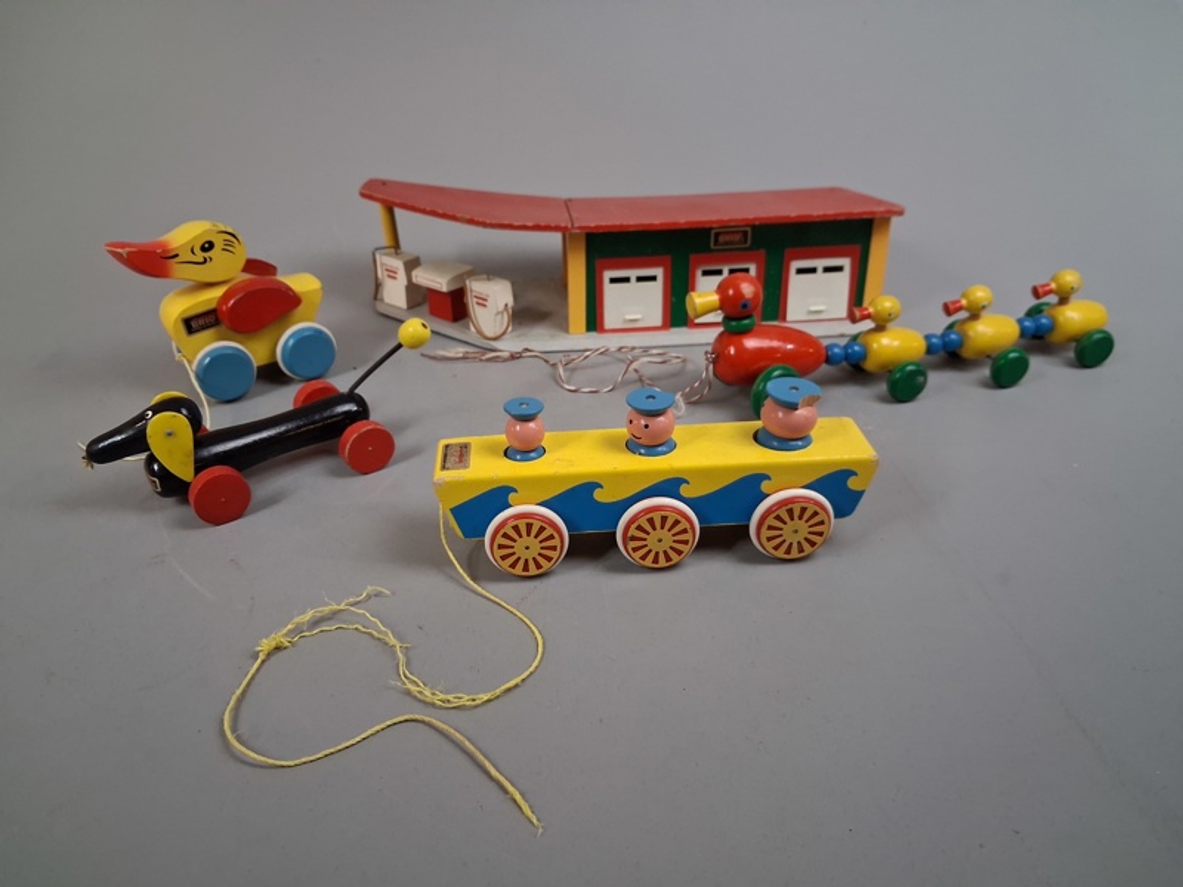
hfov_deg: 65.3
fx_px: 923
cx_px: 592
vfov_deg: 51.4
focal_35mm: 27
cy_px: 444
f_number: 1.8
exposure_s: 1/100
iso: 500
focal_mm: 4
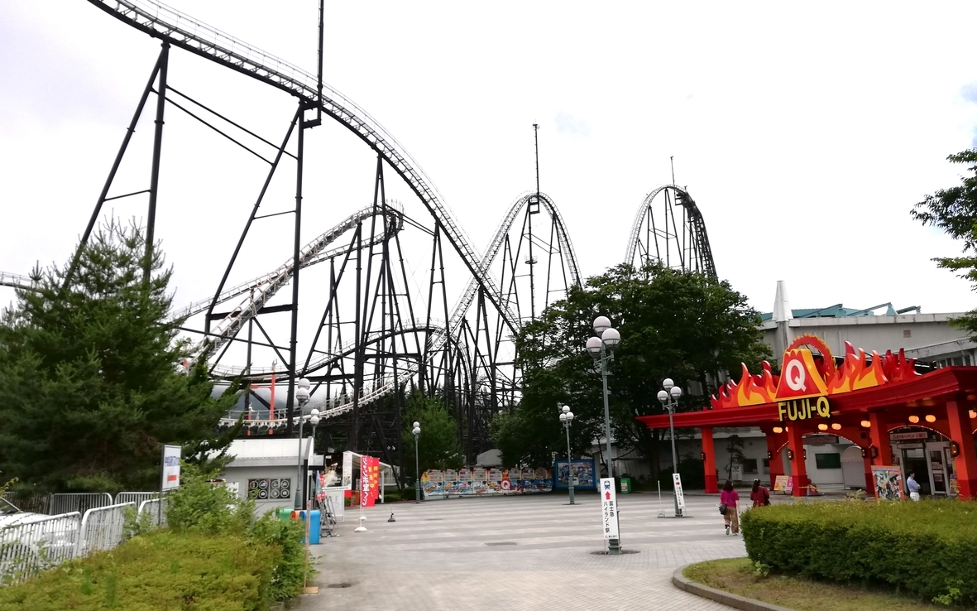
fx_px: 746
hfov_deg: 66.5
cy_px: 301
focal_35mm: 28
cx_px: 495
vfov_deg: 44.5
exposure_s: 1/2208
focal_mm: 3.81
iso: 50
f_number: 2.2
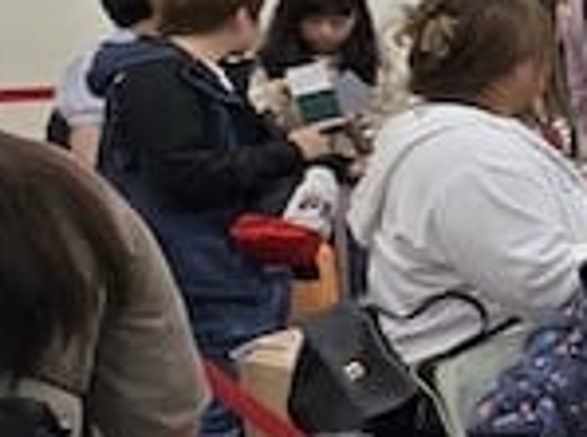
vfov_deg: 20.8
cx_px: 1485
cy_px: 130
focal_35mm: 70
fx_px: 1184
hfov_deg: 14.3
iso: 50
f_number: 2.2
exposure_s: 1/112
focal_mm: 2.2
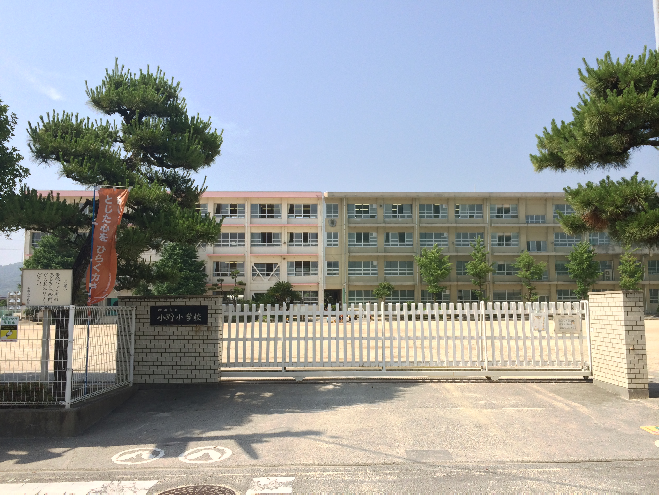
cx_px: 330
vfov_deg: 46.8
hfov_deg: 60.0
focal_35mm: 30
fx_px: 571
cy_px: 248
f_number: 2.2
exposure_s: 1/1053
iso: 32
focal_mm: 4.12
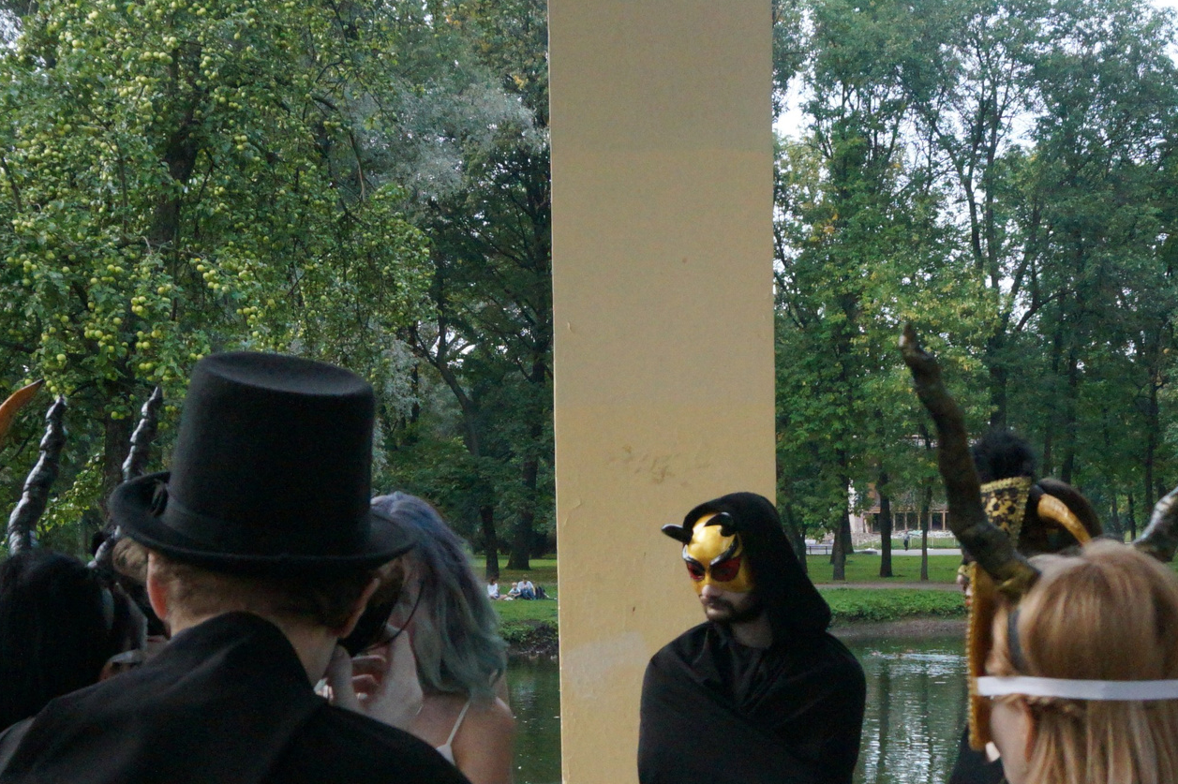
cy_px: 668
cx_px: 715
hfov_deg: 36.1
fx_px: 1799
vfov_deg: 24.1
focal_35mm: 55
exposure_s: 1/2000
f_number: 6.3
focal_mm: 18
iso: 3200
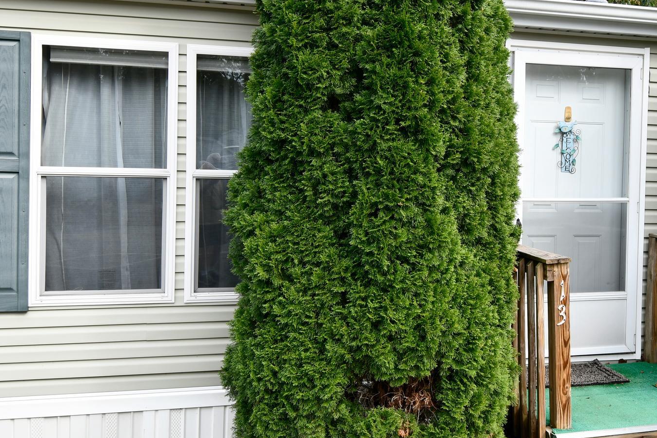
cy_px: 207
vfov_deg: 35.0
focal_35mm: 38
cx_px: 413
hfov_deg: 50.2
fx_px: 693
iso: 200
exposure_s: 1/250
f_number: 8
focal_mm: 17
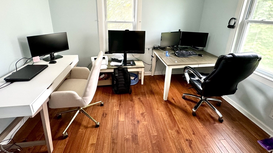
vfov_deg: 64.9
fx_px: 116
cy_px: 48
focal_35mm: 16
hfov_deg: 99.4
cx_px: 138
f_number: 2.2
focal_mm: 2.22
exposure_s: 1/120
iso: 320
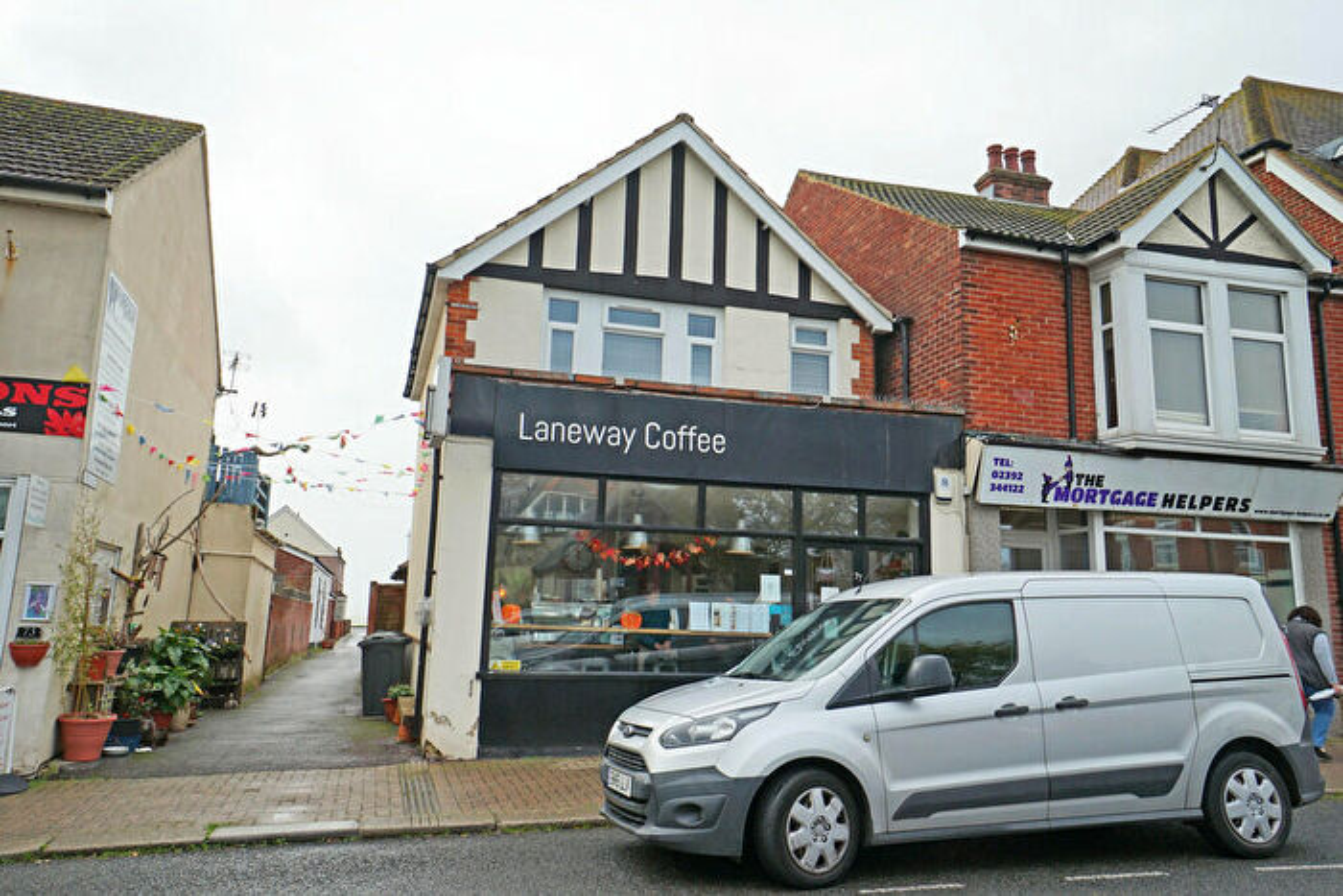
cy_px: 448
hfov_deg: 67.4
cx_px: 672
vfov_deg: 47.9
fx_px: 1007
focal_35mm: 27
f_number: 9
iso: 100
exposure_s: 1/160
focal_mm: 18
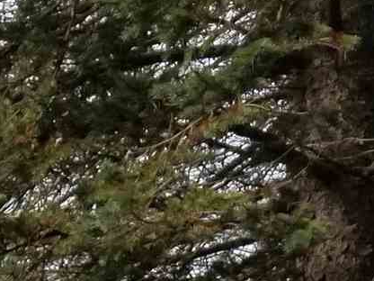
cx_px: -347
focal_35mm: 192
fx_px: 2074
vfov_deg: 6.7
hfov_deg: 9.7
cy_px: 945
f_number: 1.7
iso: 50
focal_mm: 4.25
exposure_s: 1/1669
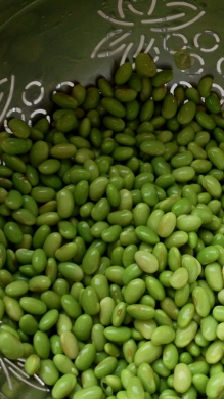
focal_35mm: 59
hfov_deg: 20.2
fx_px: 624
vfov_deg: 35.4
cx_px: 160
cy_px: 227
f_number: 2.4
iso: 50
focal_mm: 4.12
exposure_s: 1/40
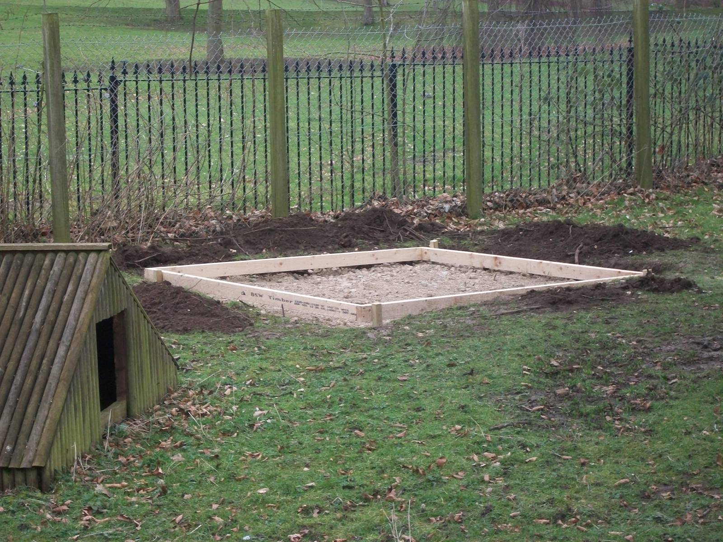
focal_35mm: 96
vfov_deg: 15.4
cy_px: 271
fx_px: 2005
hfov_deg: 20.4
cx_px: 362
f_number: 5.2
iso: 160
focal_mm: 17.1
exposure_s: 1/50
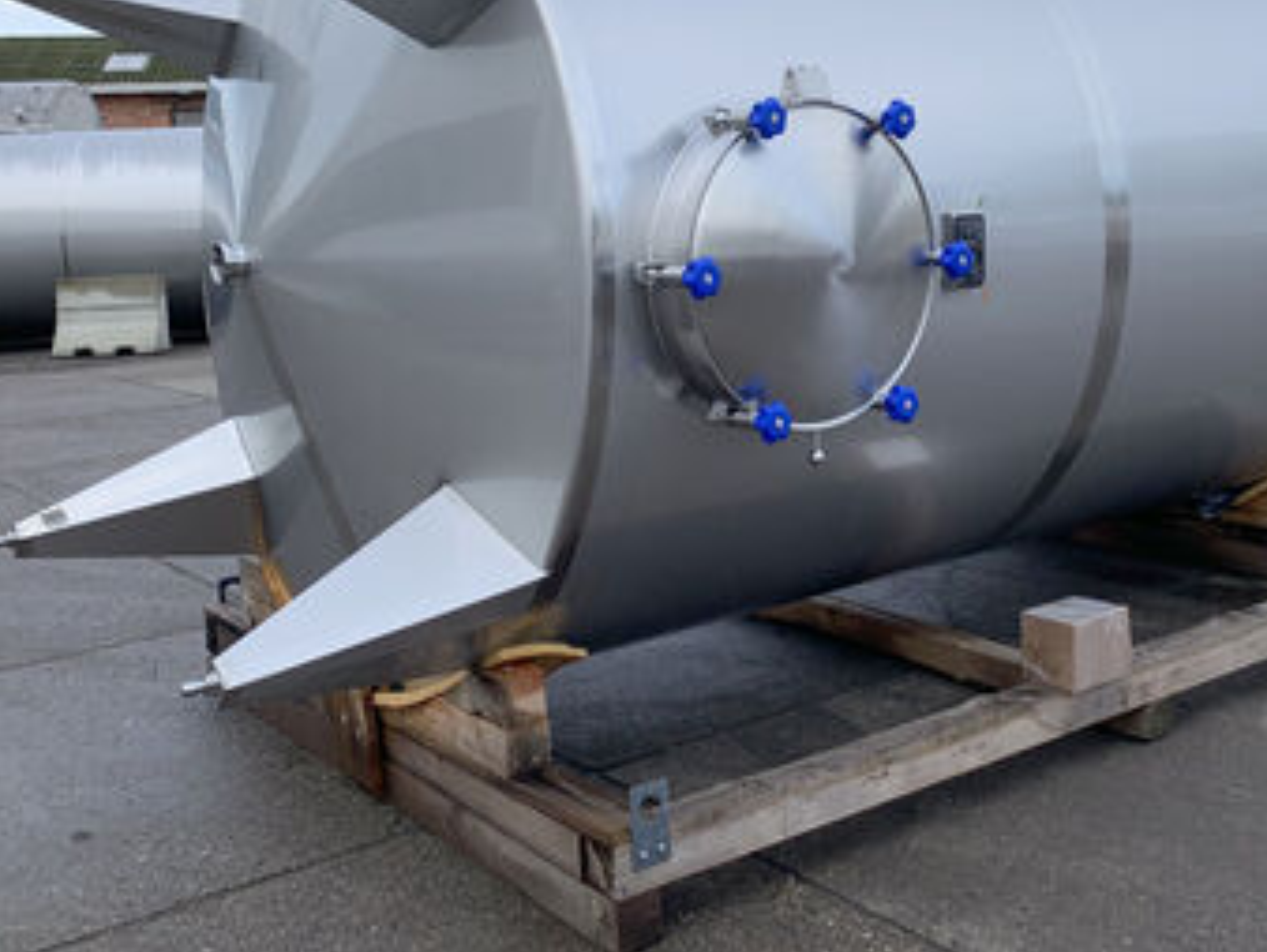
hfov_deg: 45.4
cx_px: 782
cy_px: 266
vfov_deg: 34.6
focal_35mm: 41
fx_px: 1502
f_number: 1.8
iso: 25
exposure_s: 1/664
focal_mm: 4.25
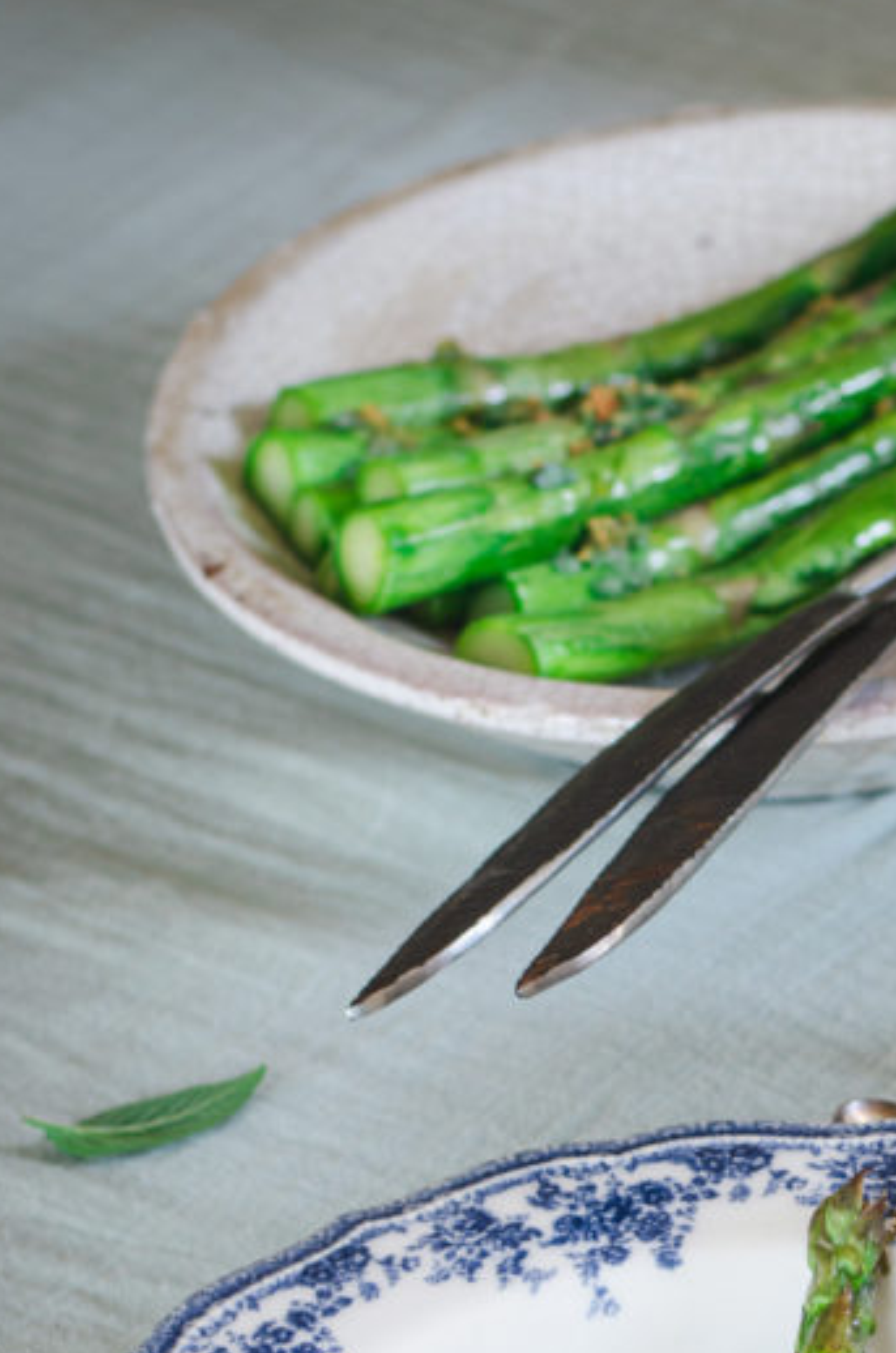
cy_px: 1356
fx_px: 6564
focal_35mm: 175
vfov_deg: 11.6
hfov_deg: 7.7
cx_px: 1029
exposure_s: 1/40
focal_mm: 50
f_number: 4
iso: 200
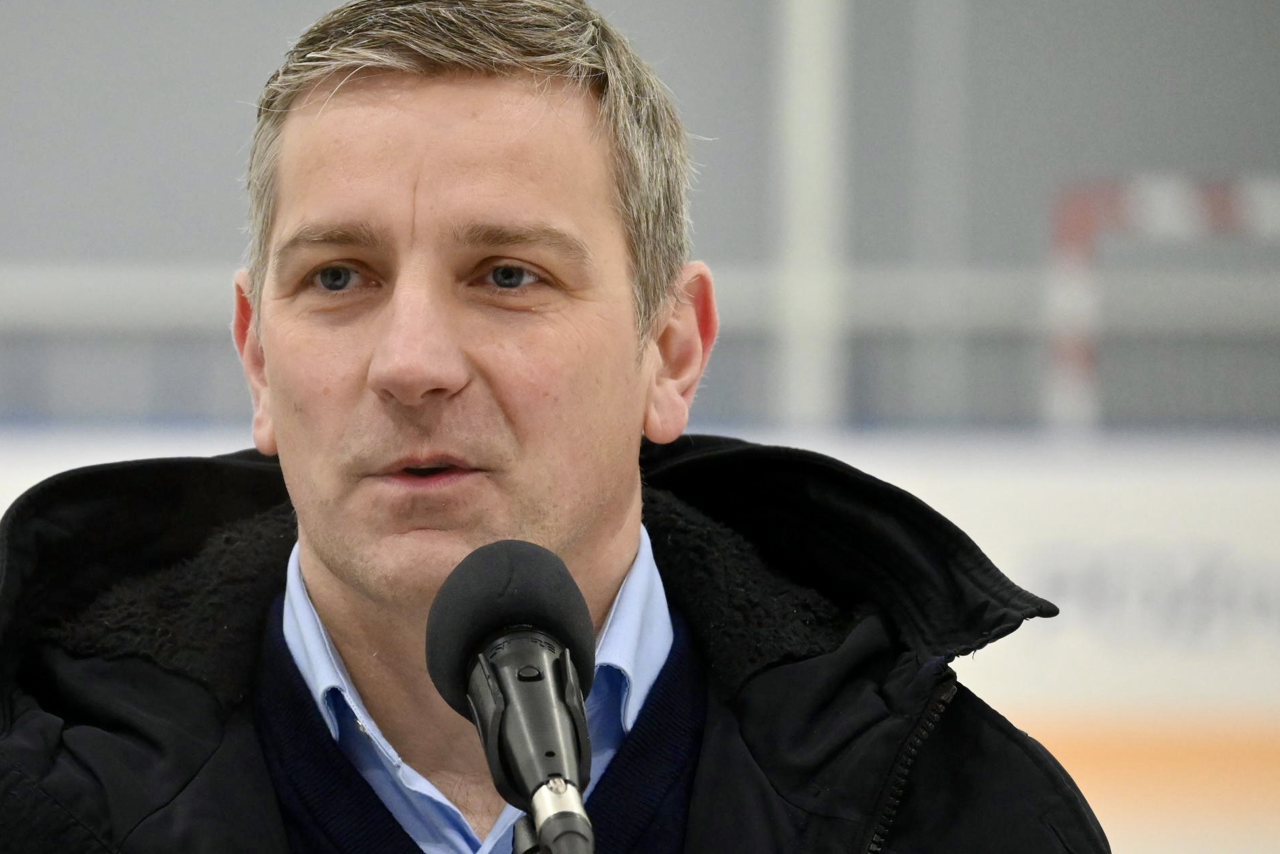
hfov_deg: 5.7
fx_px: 12933
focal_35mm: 364
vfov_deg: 3.8
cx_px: 419
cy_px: 535
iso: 3600
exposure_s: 1/500
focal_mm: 165
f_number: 5.6
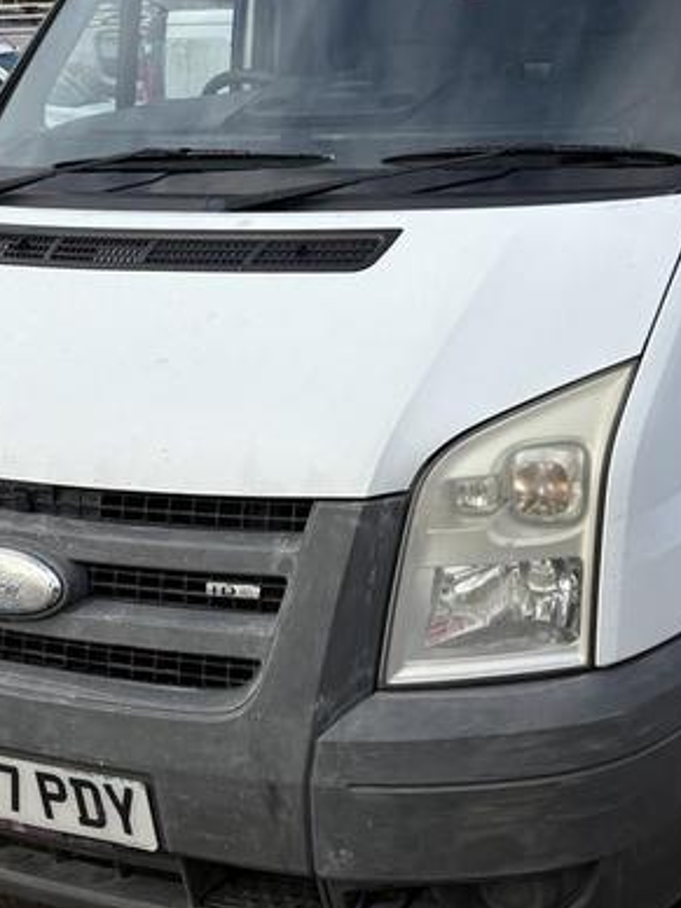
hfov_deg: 24.3
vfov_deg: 31.5
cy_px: 215
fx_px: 1574
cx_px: 468
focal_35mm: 60
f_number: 1.6
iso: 50
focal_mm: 5.96
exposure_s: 1/1706
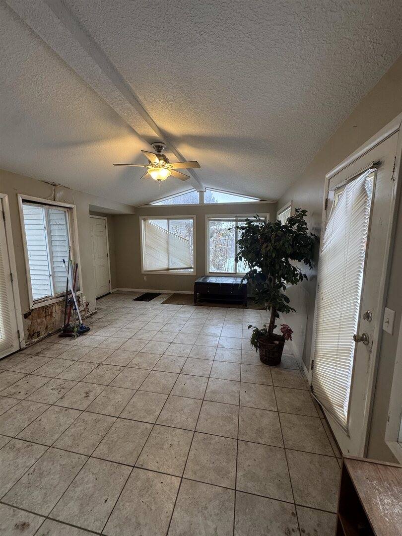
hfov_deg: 85.7
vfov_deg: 102.1
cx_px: 201
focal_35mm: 14
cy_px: 268
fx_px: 217
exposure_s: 1/60
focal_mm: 2.22
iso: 250
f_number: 2.2
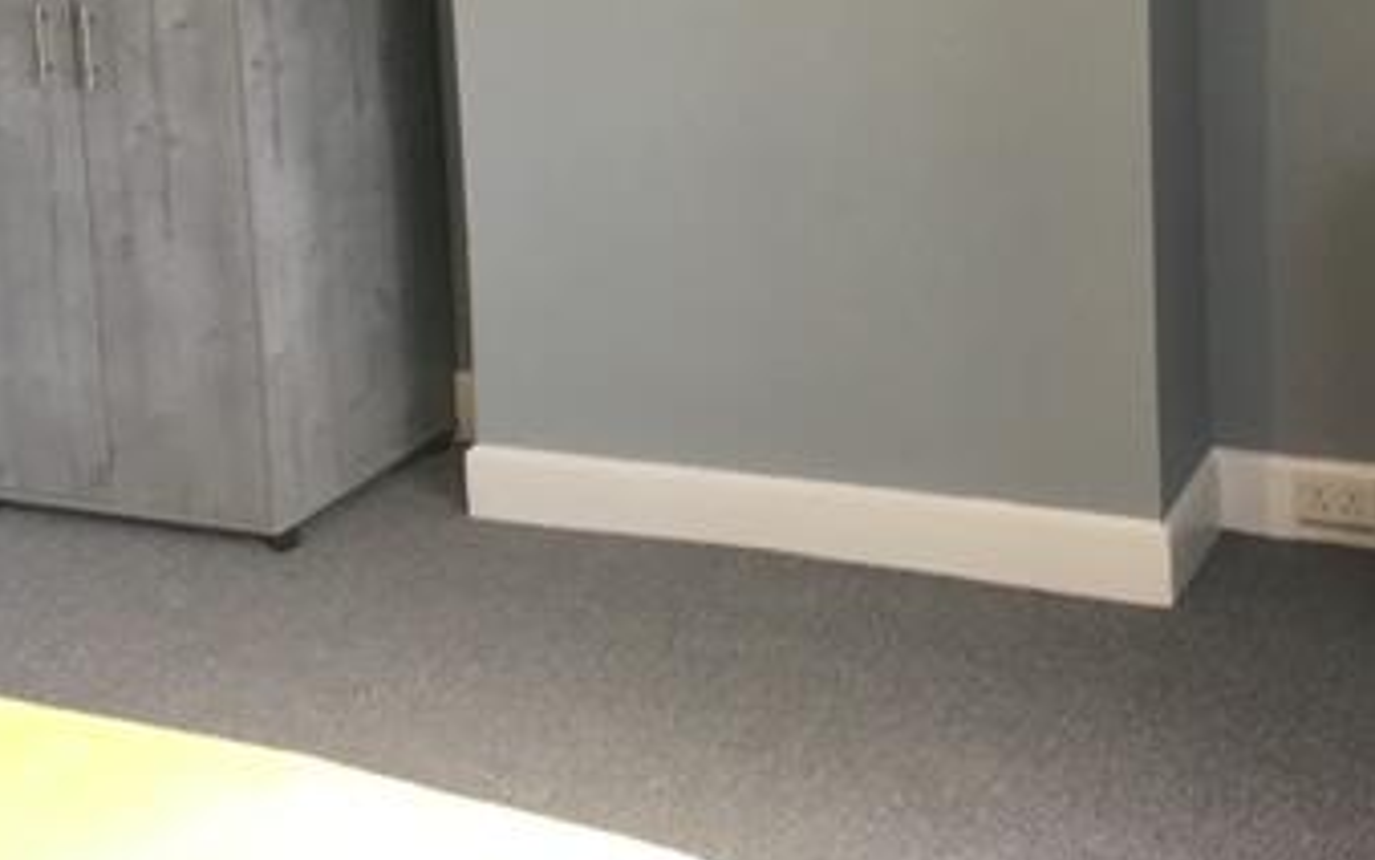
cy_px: -37
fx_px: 2174
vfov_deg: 21.4
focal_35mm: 58
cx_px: 868
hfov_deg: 34.9
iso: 100
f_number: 2.2
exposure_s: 1/33
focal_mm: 4.15
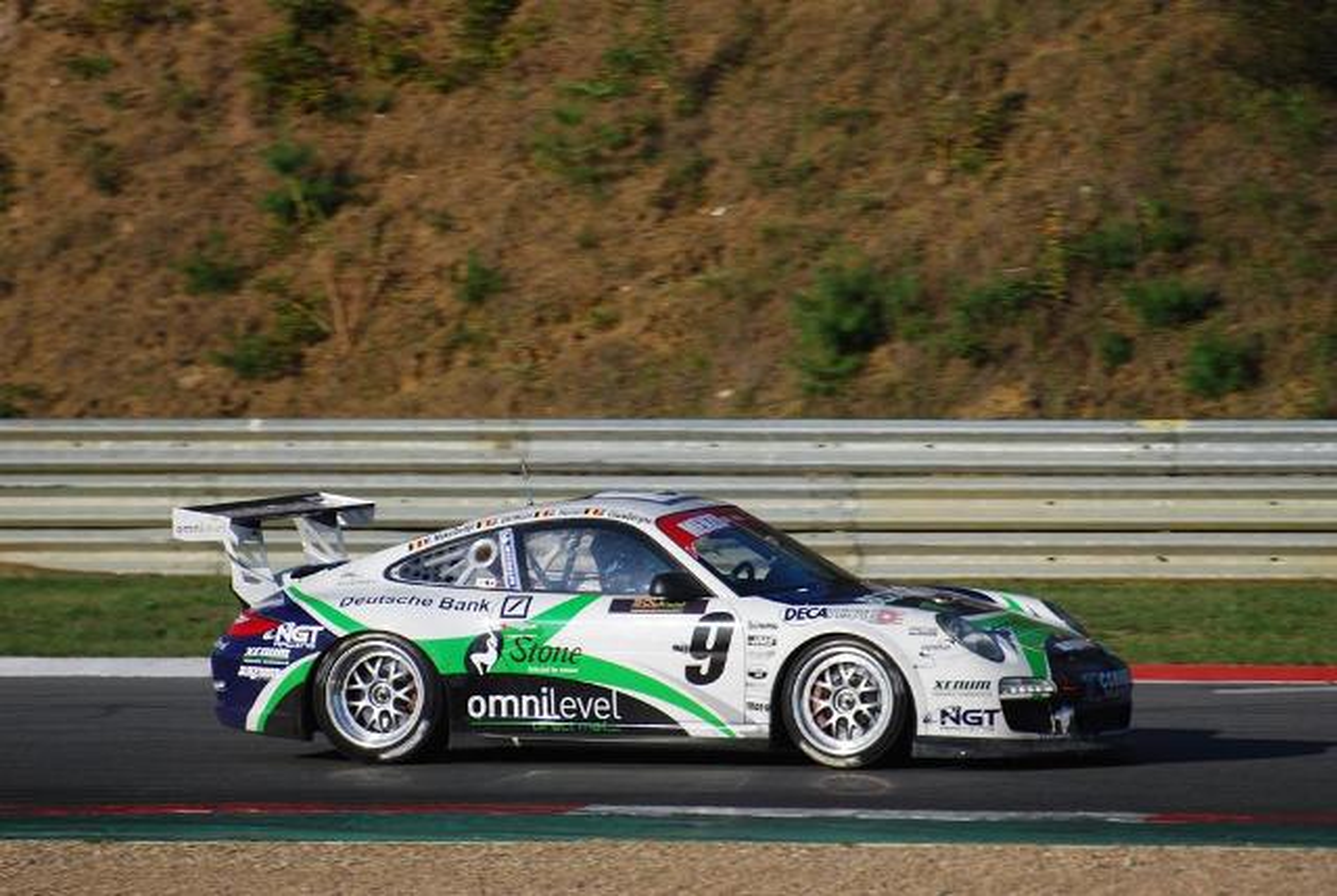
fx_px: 16739
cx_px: 668
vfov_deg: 3.1
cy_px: 448
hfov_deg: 4.6
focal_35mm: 450
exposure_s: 1/1000
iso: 180
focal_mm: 300
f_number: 5.6
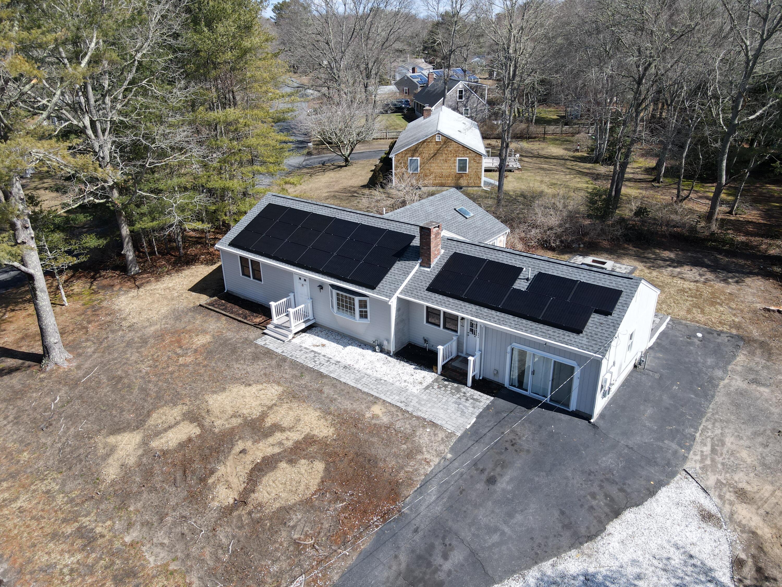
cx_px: 391
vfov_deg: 56.8
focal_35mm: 24
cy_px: 294
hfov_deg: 71.6
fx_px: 542
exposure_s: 1/400
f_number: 2.8
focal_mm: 4.5
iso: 100
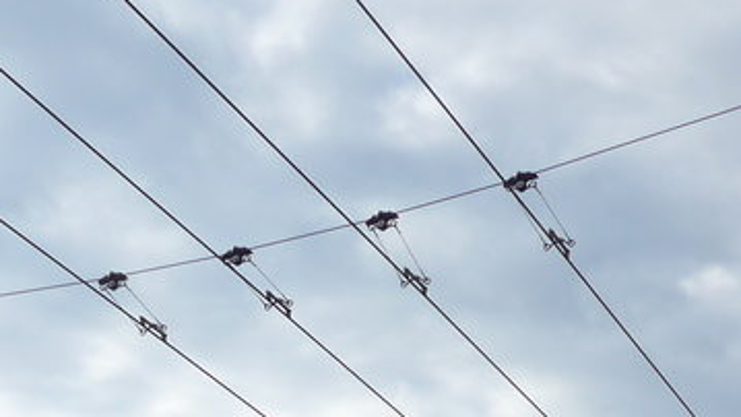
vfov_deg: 9.8
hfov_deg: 18.8
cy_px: 900
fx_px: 2220
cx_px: 165
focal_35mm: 113
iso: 80
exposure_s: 1/1600
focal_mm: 6.5
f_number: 2.8
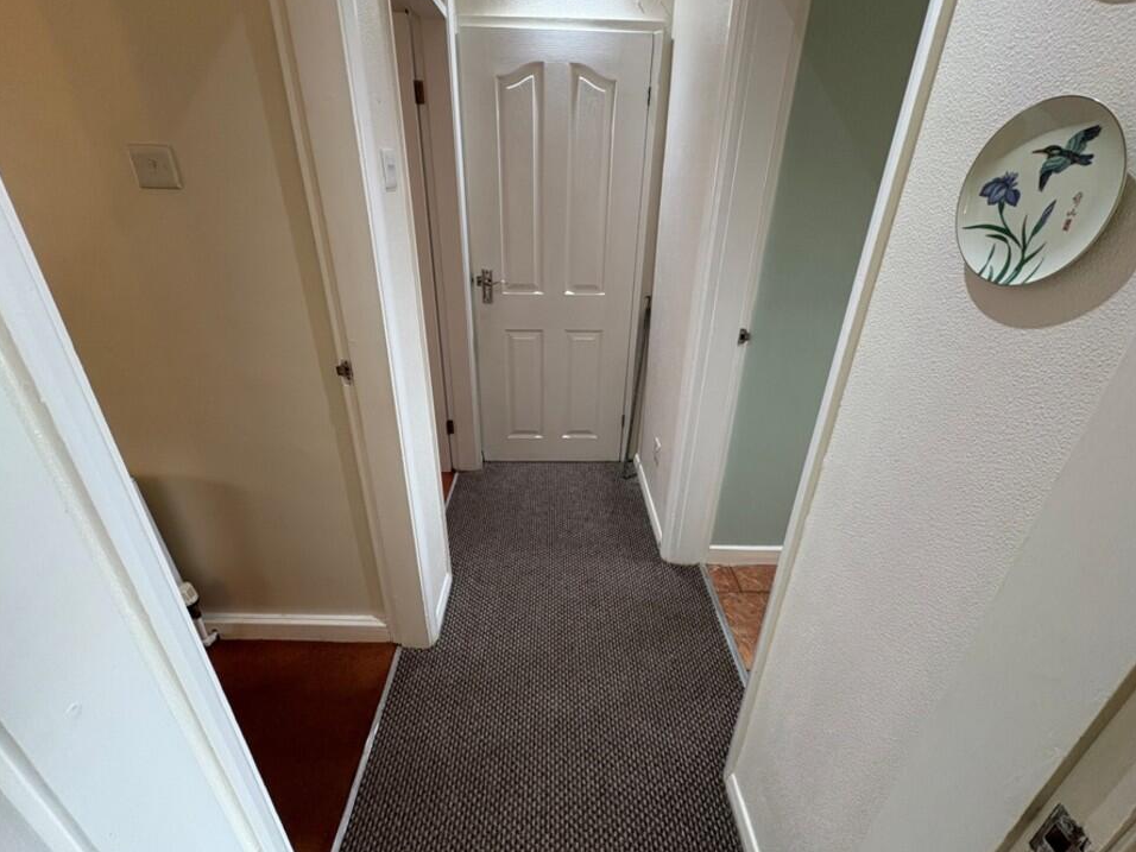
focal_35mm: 15
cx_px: 567
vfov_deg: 81.7
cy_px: 406
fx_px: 492
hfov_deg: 98.2
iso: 125
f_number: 2.2
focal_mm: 2.22
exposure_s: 1/50
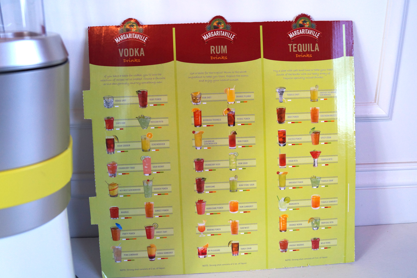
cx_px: 208
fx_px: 382
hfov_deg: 57.2
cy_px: 139
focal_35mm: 33
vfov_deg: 39.9
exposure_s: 1/160
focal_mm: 22
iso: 400
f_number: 4
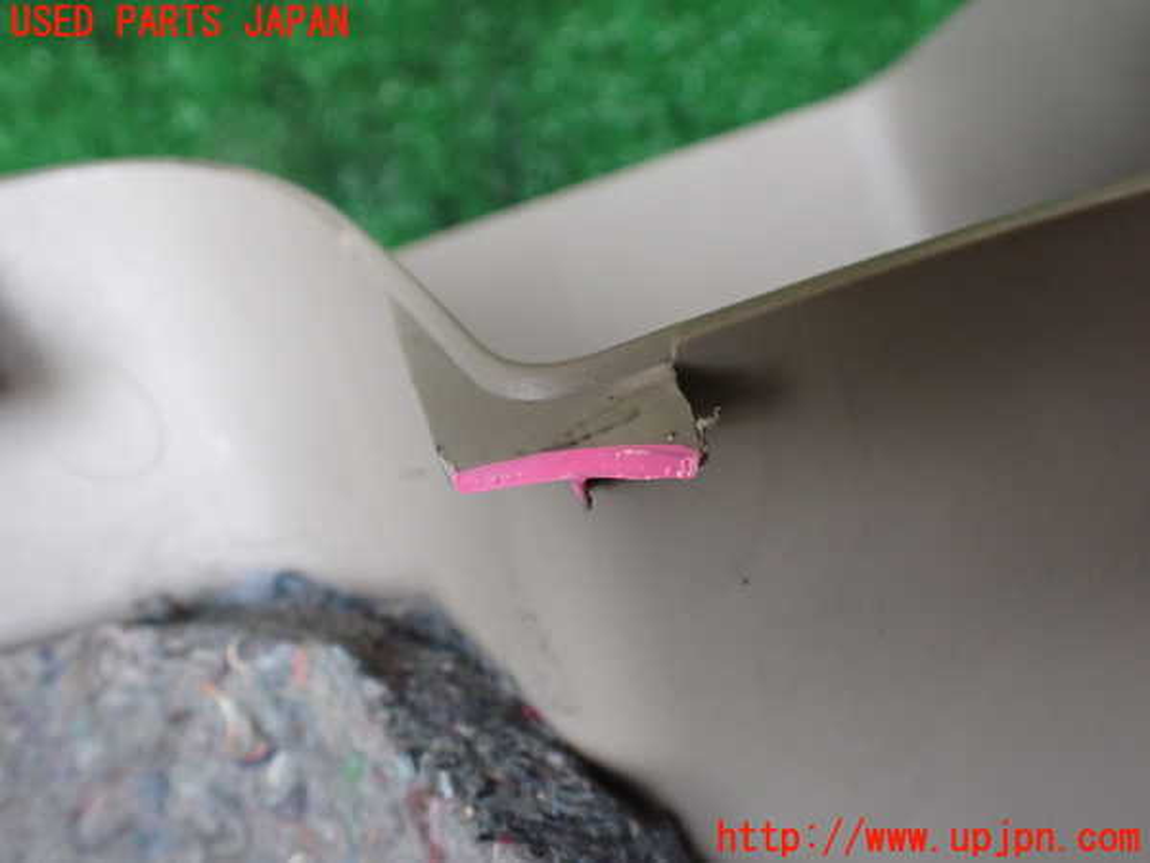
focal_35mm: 30
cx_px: 575
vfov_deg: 46.8
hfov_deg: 60.0
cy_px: 432
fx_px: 997
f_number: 2.3
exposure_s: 1/100
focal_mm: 5.4
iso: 800
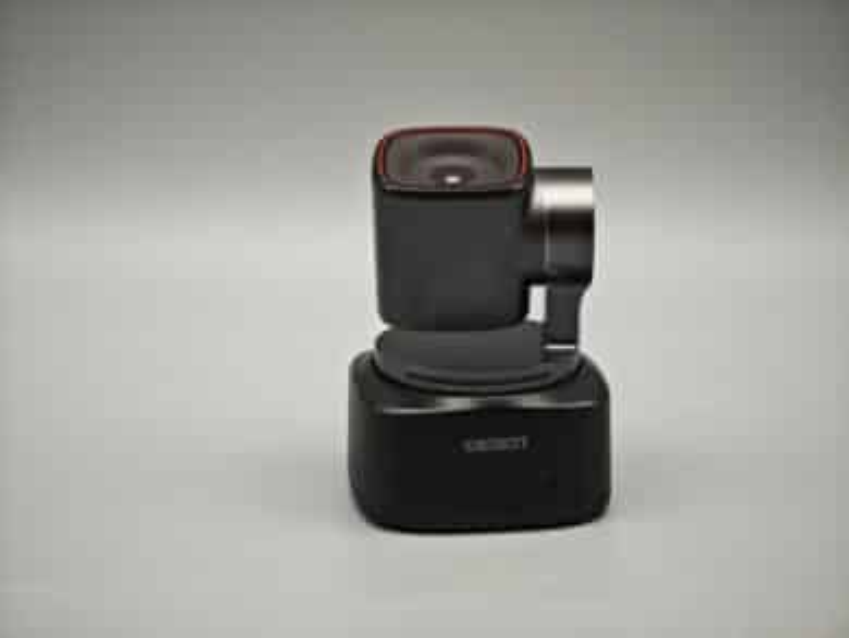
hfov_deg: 26.0
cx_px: 424
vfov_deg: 19.7
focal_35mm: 75
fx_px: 1841
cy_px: 319
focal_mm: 12.28
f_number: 1.8
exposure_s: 1/122
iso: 50
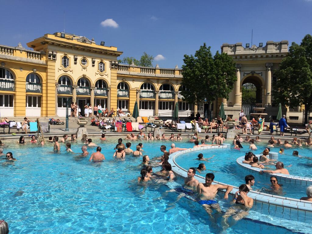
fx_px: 261
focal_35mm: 29
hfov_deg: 61.7
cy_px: 117
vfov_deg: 48.2
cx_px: 156
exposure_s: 1/3049
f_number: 2.2
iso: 32
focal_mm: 4.15
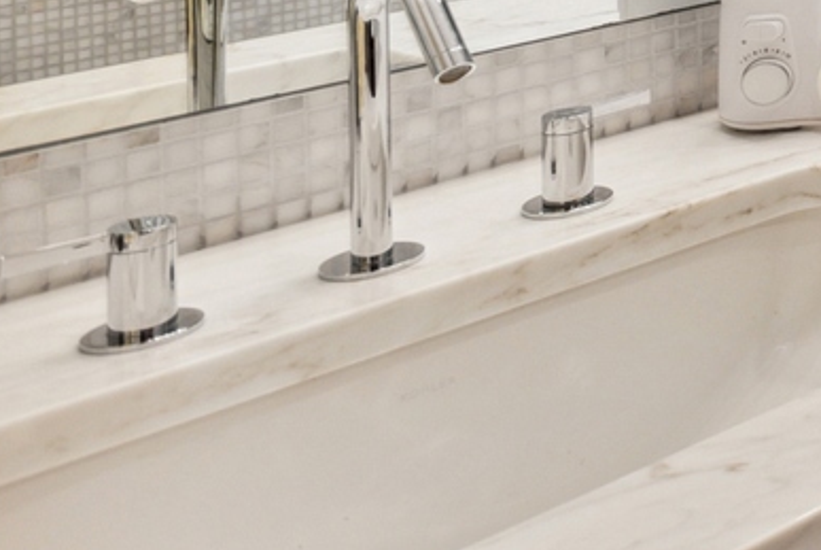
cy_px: -336
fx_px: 1621
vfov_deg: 16.9
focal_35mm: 71
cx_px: 1672
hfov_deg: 18.2
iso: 1000
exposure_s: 1/40
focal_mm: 17
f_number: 8
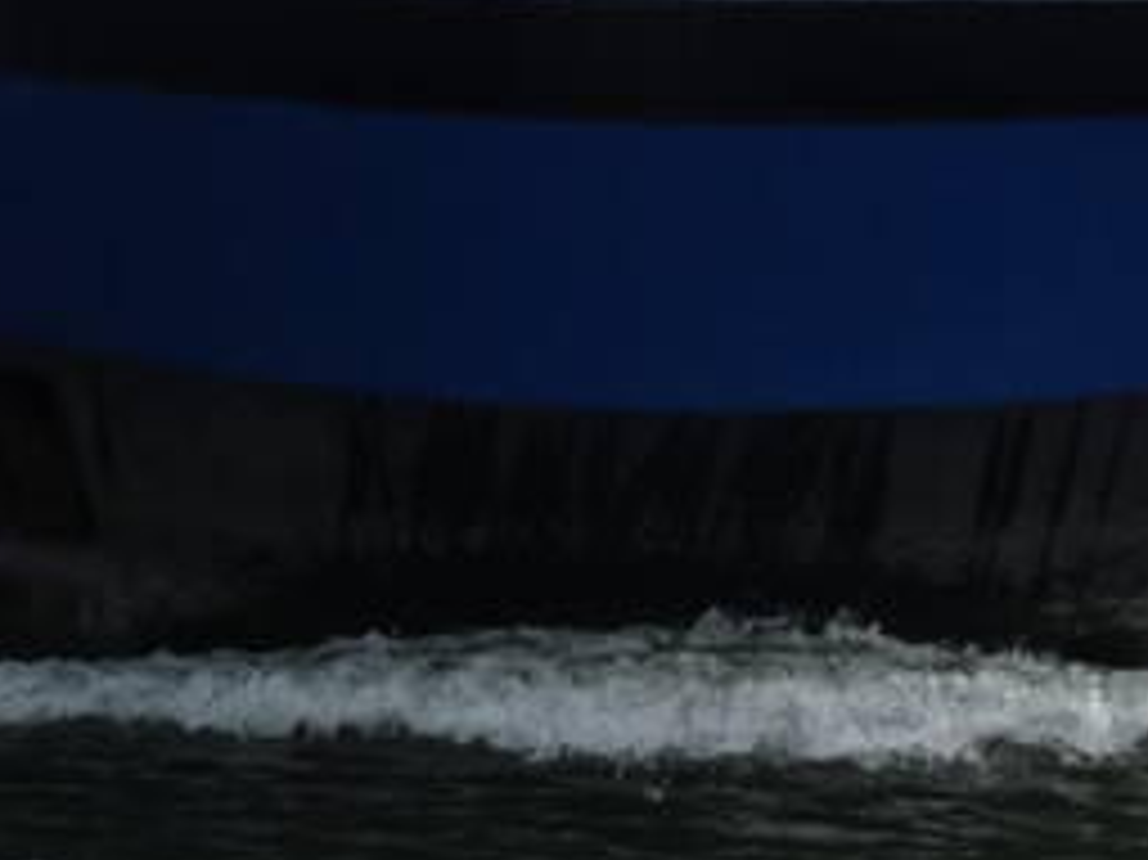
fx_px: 23900
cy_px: -734
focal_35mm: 721
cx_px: 813
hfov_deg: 2.8
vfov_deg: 2.1
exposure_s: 1/250
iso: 80
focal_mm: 30.9
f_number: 5.6
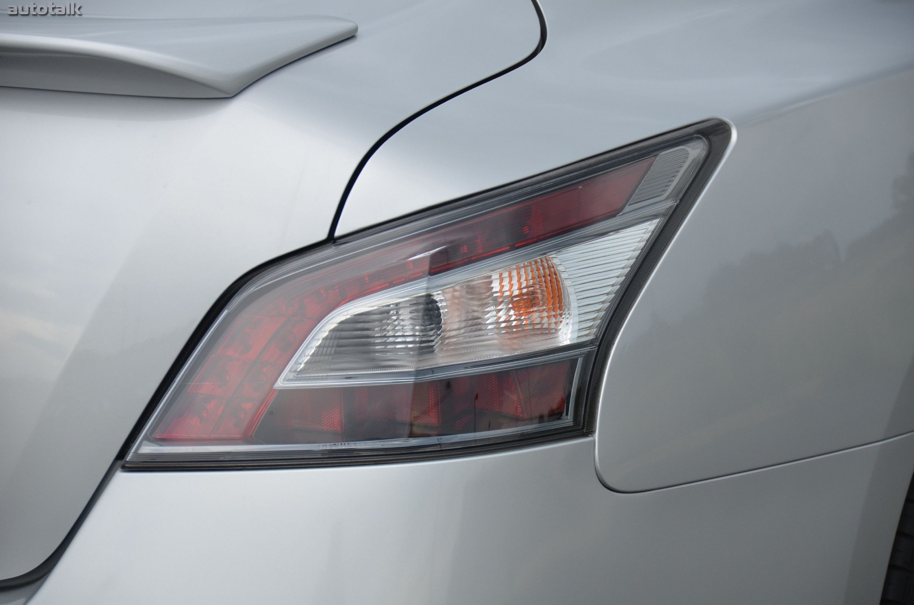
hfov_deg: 13.1
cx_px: 457
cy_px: 302
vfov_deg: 8.7
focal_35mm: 158
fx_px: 3991
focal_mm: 105
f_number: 5.3
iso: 640
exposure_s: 1/1000
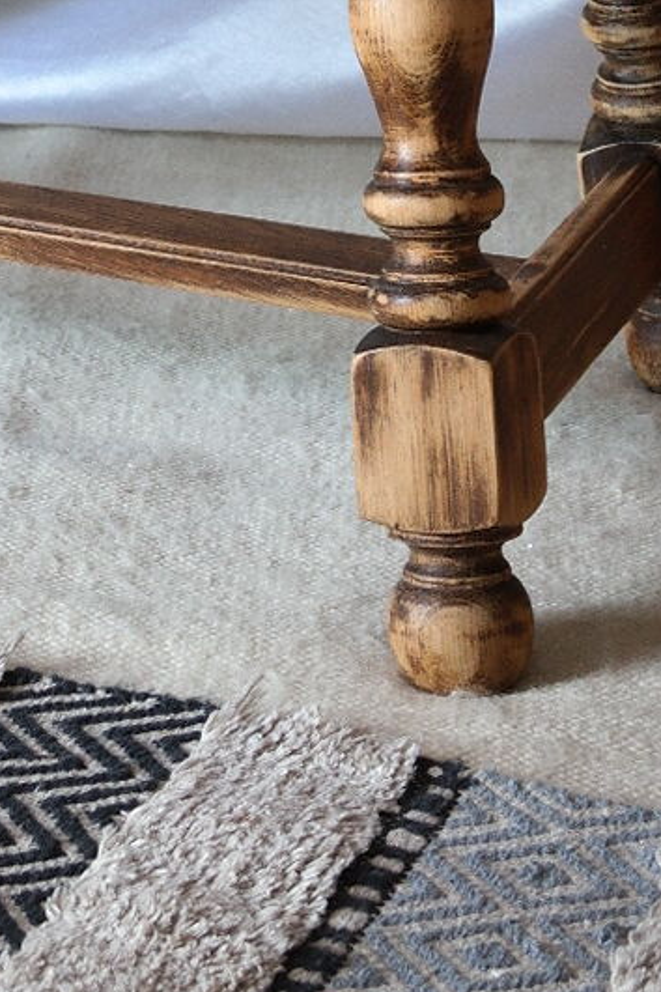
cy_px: -346
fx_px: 3856
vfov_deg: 14.0
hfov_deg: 9.7
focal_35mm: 140
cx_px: -140
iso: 200
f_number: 5.6
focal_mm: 28
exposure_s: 1/30
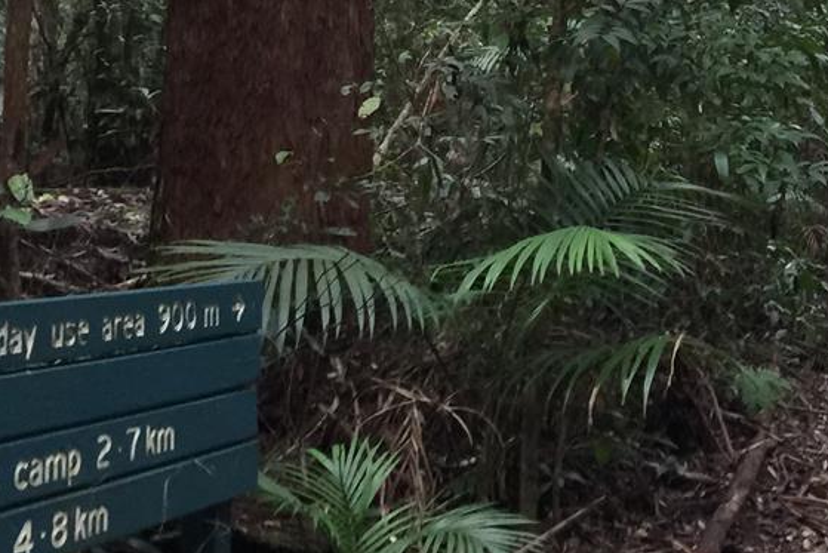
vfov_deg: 15.4
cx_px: 944
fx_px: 2024
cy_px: 76
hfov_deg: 21.7
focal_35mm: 88
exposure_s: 1/17
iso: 100
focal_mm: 4.15
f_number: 2.2
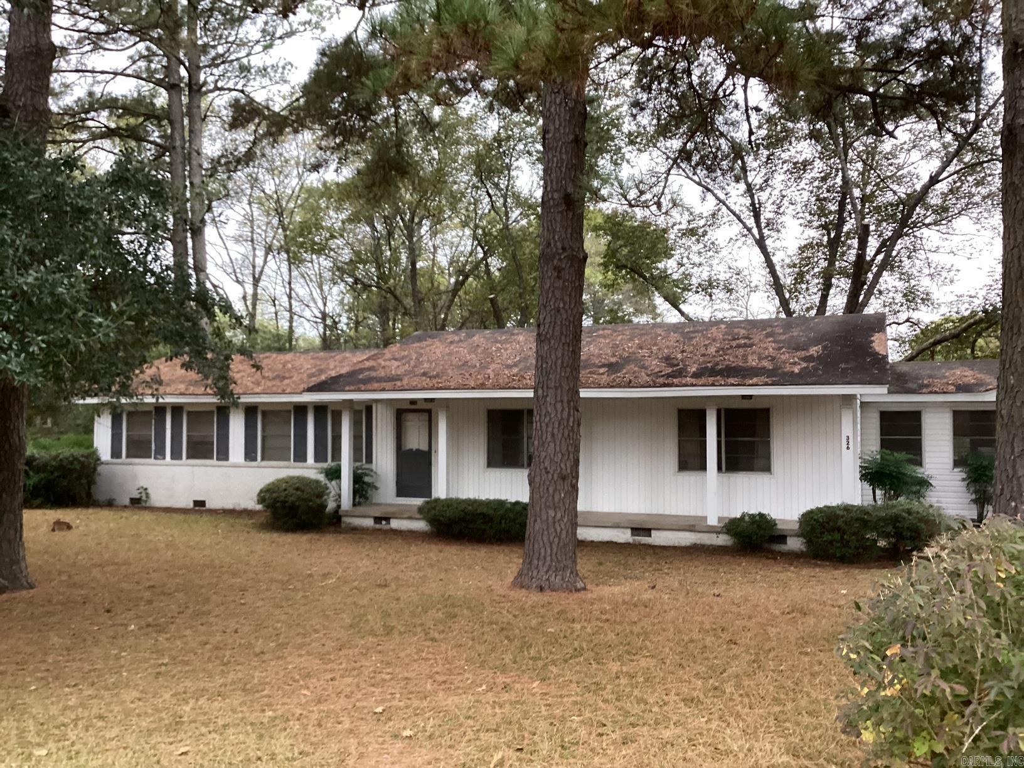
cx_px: 512
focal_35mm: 31
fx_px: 917
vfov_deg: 45.4
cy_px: 384
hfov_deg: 58.4
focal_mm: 3.3
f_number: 2.4
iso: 320
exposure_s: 1/60
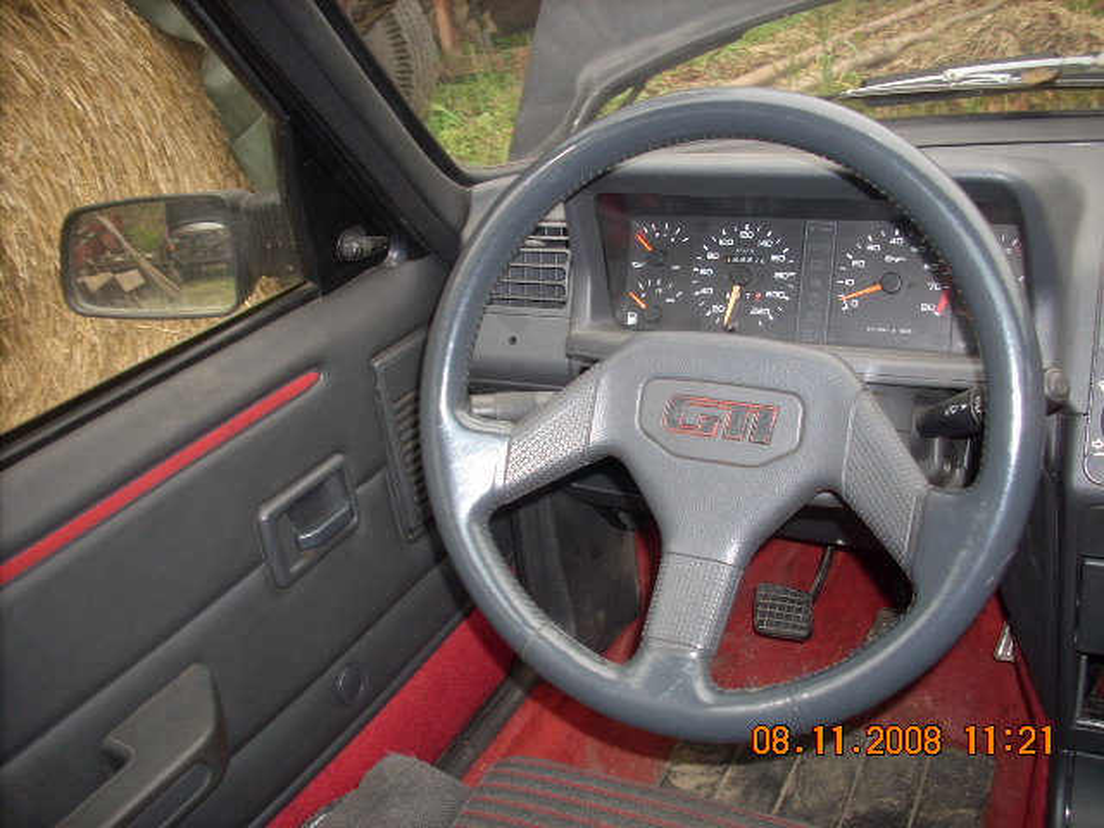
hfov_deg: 50.1
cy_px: 414
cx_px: 552
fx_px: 1180
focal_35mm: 37
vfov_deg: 38.7
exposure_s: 1/30
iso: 64
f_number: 2.8
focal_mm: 6.2
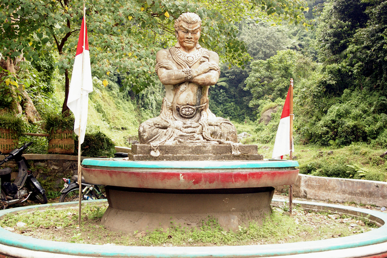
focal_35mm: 50
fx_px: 532
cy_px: 129
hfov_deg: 40.0
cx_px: 194
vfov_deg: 27.2
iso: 800
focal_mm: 33
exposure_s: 1/250
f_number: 4.5
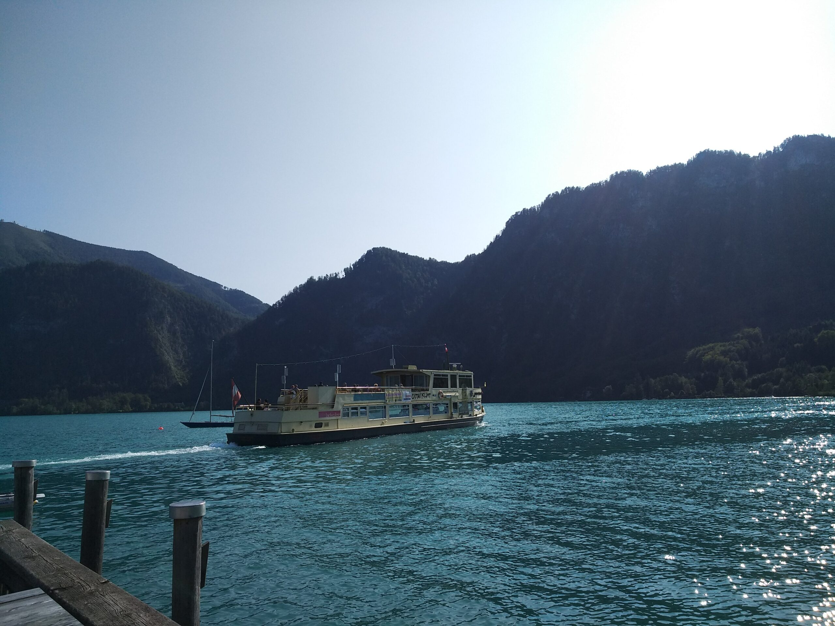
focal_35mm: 22
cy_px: 313
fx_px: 531
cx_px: 418
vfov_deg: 61.1
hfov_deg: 76.4
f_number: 2.2
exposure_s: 1/2052
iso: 125
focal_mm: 3.81
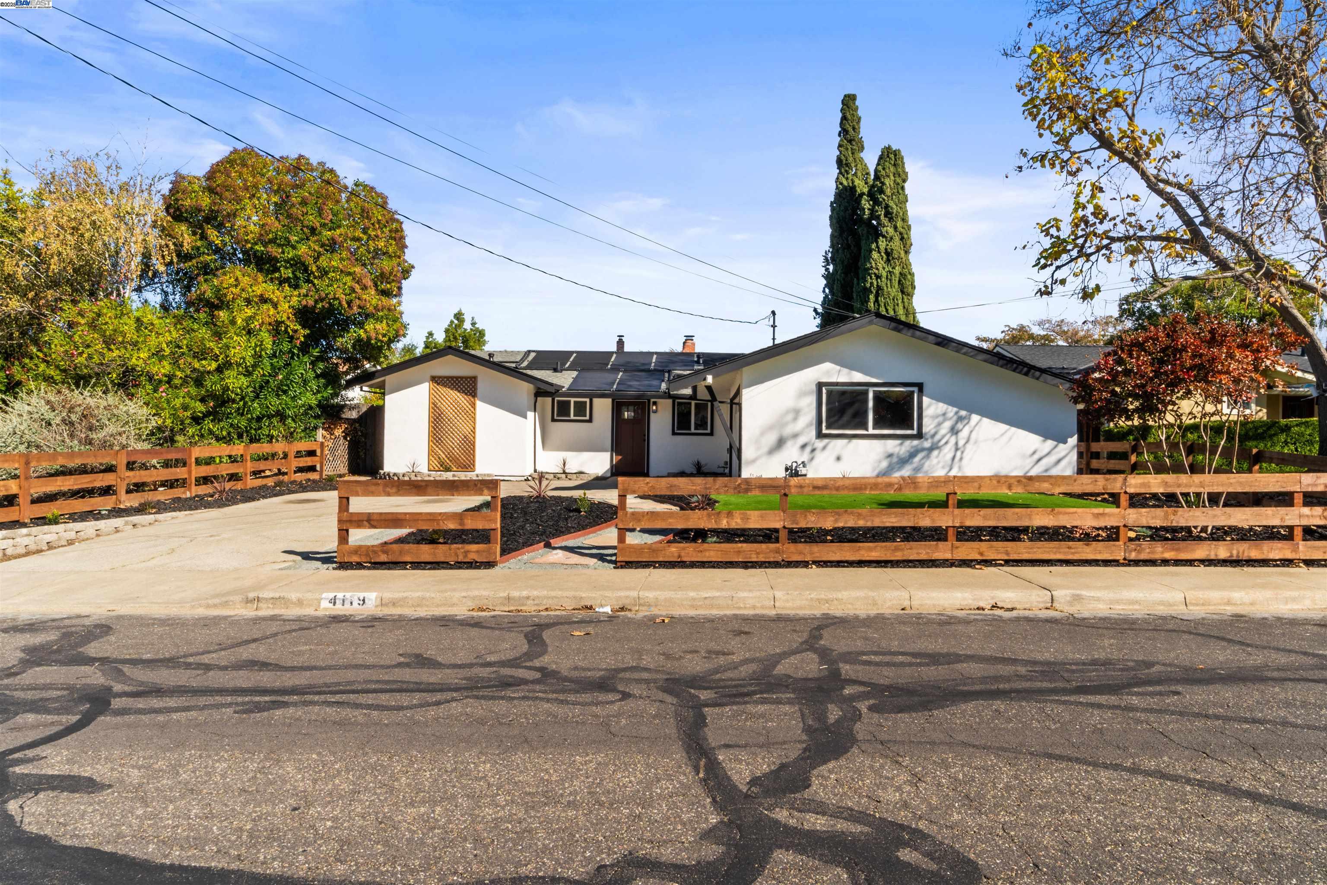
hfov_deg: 81.2
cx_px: 664
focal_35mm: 21
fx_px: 774
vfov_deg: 59.5
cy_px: 442
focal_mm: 14
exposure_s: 1/30
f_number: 22
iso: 100
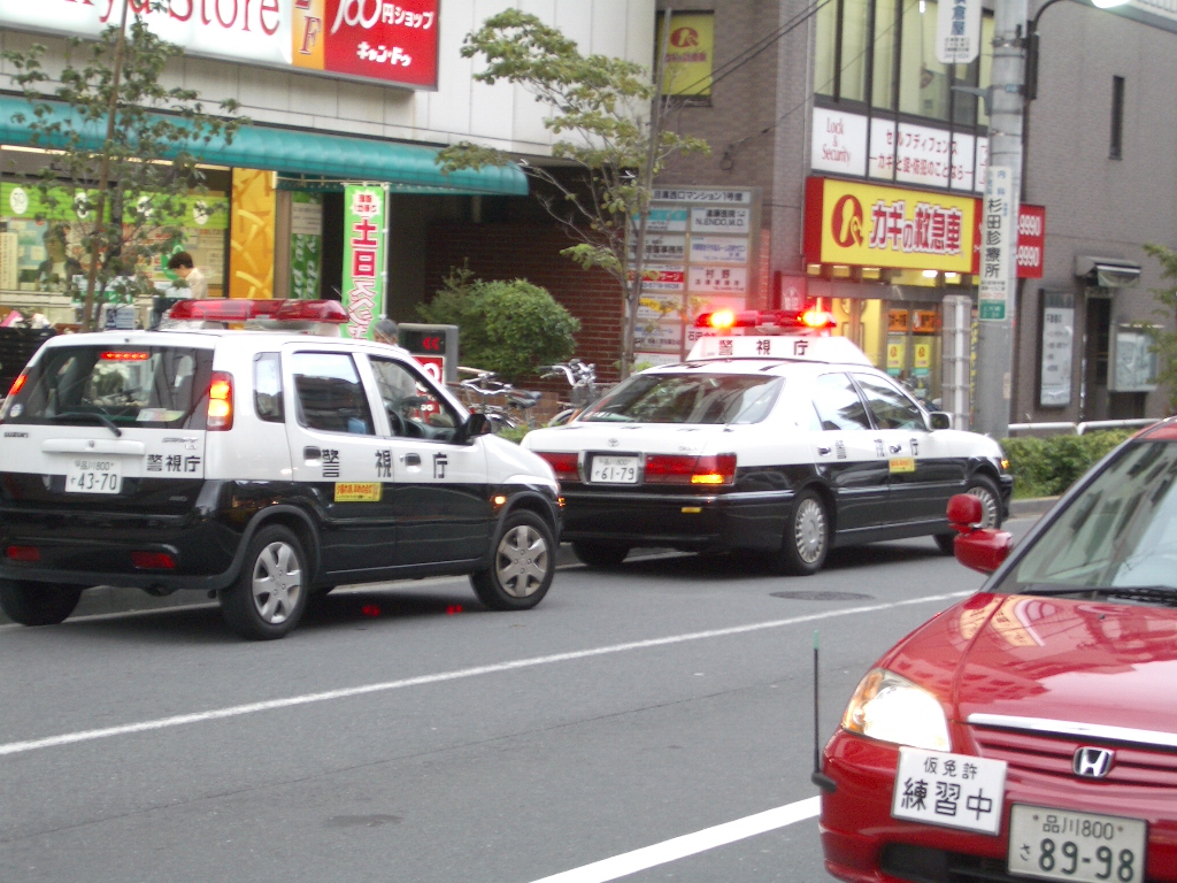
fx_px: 2992
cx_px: 588
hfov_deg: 22.3
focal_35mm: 88
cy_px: 442
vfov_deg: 16.8
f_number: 4.4
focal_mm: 14.6
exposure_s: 1/20
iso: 100
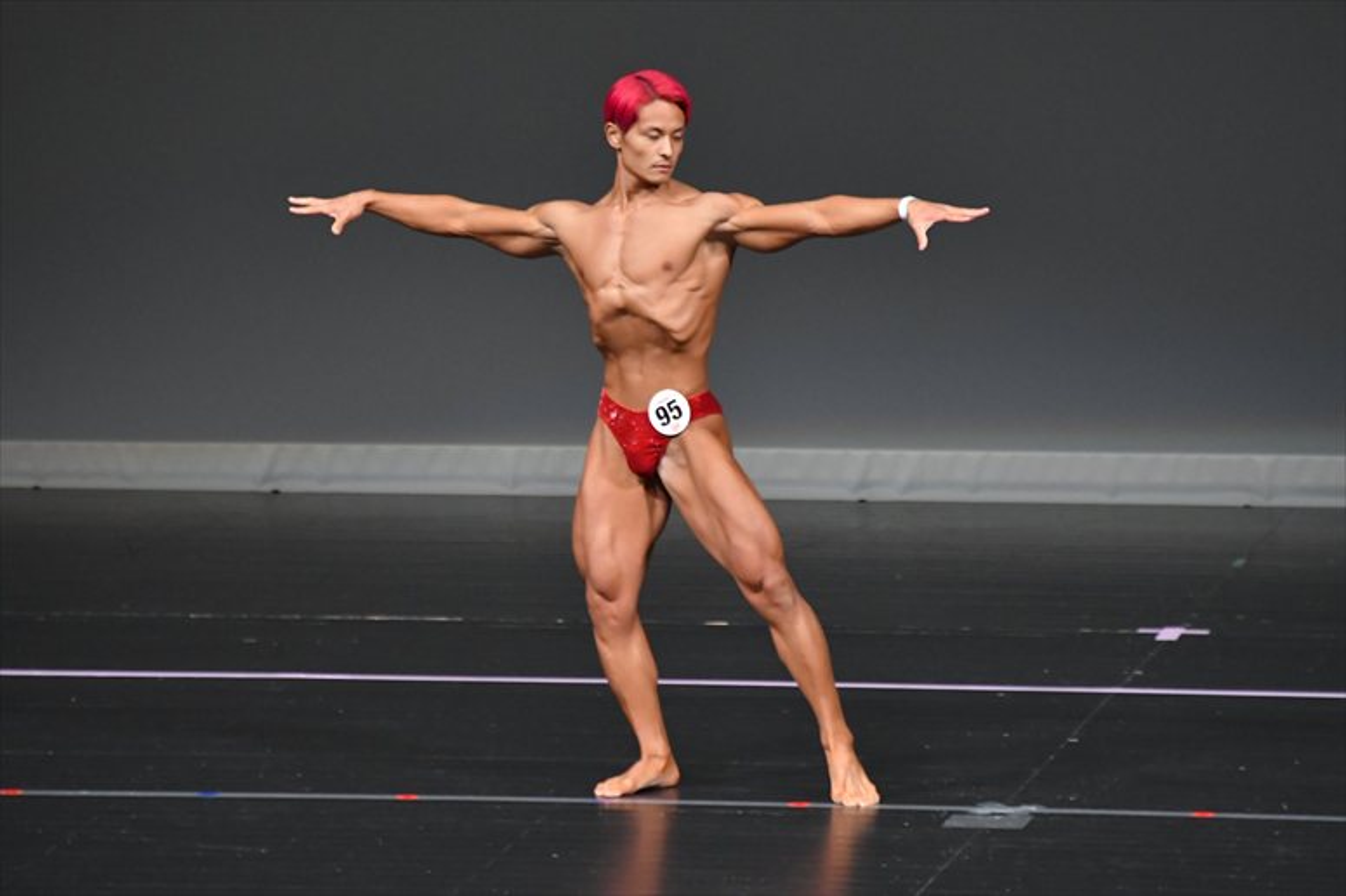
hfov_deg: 5.5
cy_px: 448
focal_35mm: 375
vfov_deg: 3.7
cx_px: 673
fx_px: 14014
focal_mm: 250
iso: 4000
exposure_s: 1/400
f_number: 5.6
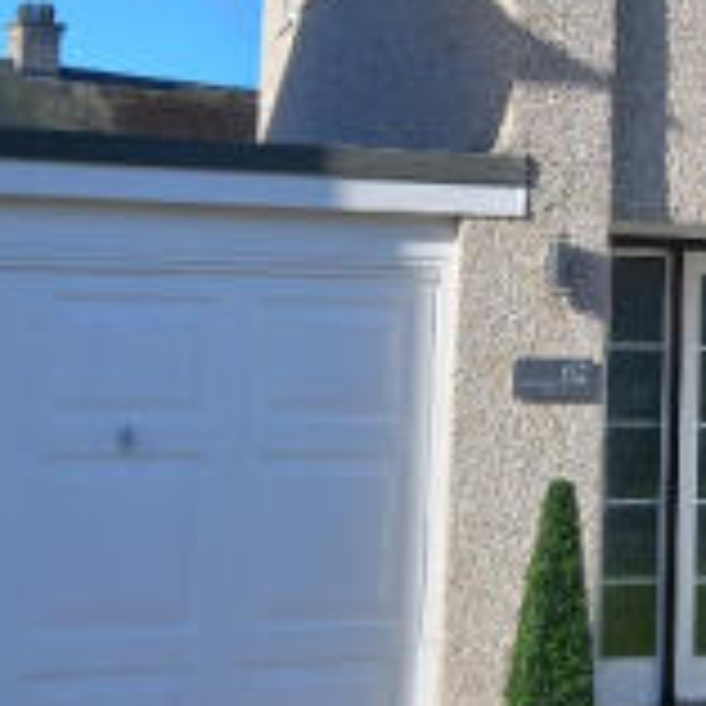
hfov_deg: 20.3
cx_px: 753
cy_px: 128
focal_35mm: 82
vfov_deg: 20.9
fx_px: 1892
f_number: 2
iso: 25
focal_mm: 4.6
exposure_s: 1/724
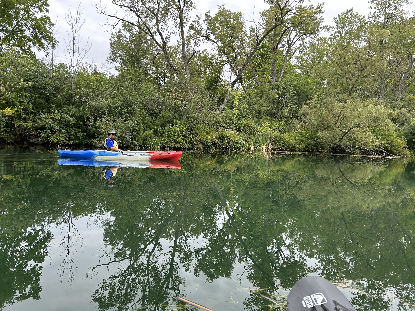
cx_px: 208
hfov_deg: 67.3
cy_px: 156
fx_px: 312
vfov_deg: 53.1
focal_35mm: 26
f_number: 1.5
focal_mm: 5.7
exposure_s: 1/797
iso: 50
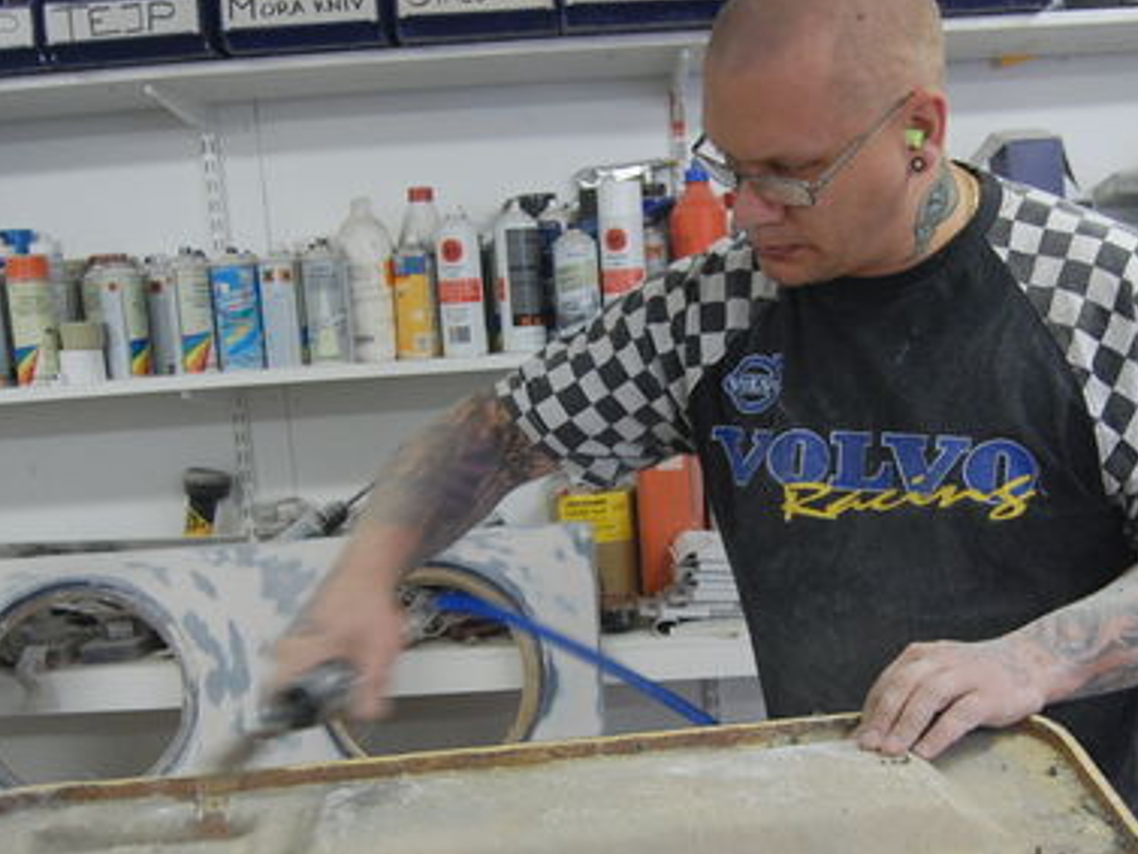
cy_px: 579
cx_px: 664
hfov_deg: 42.8
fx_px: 1447
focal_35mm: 44
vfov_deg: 32.6
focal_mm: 18
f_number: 3.5
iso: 800
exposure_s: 1/25
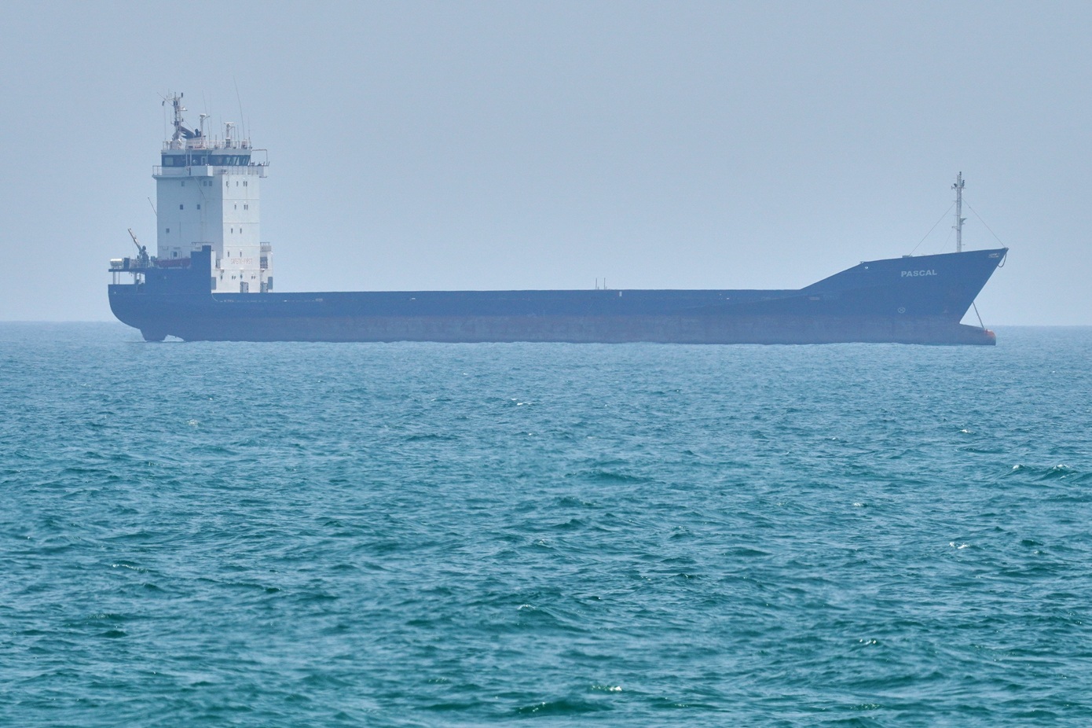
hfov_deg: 3.0
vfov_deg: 2.0
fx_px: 20742
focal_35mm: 684
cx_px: 546
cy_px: 364
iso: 200
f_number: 11
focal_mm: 456
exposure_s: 1/750
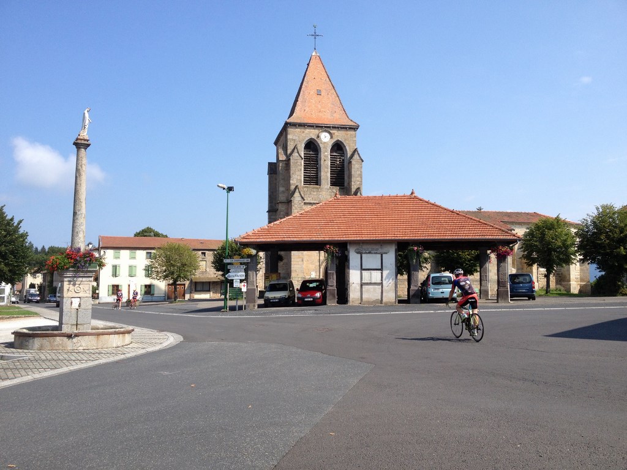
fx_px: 634
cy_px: 235
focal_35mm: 35
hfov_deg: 52.6
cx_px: 314
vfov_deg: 40.7
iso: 50
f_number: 2.4
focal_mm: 4.28
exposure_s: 1/1381
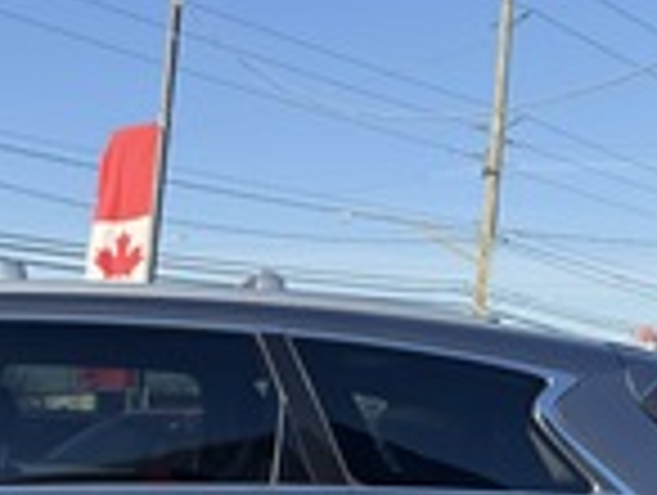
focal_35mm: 69
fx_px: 1312
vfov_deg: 19.8
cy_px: 628
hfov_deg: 25.9
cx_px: -72
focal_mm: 6.76
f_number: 1.78
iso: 80
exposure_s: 1/1855
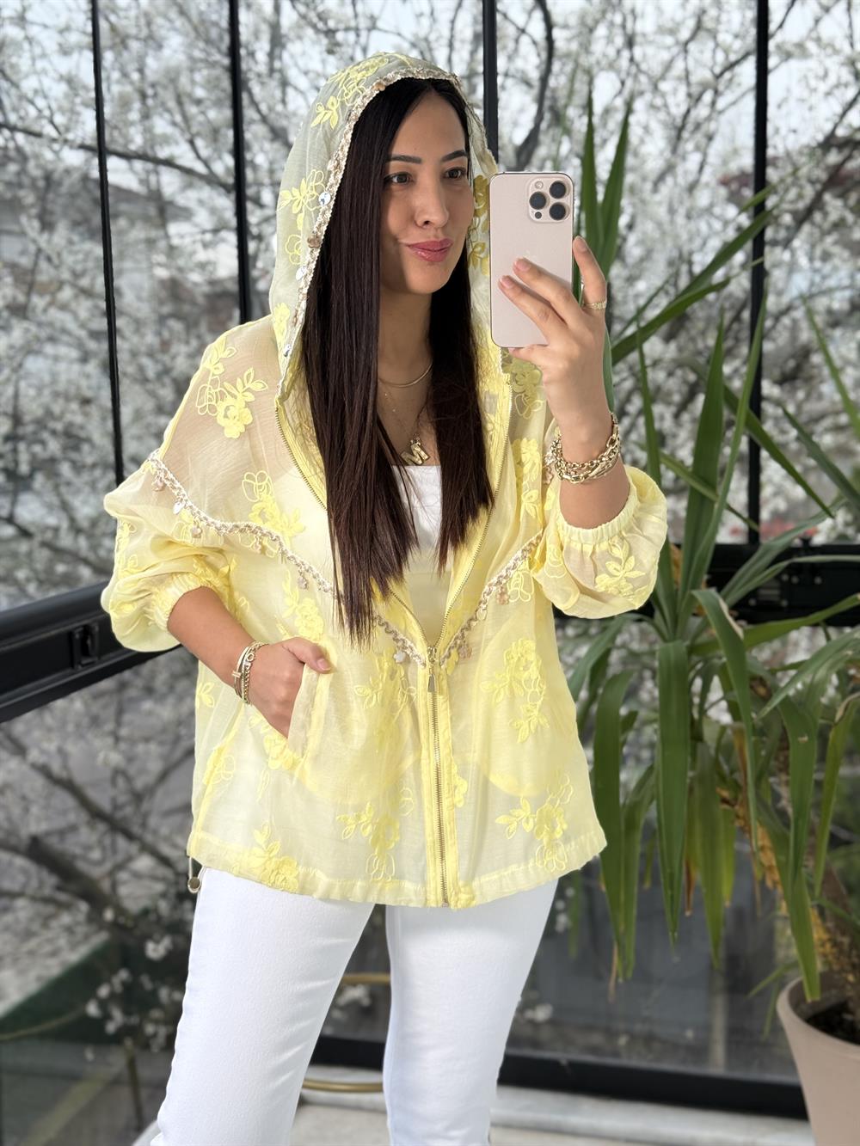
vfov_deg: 39.7
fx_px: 1590
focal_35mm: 48
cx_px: 430
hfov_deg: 30.3
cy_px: 573
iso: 64
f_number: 1.78
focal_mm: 6.76
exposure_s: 1/121
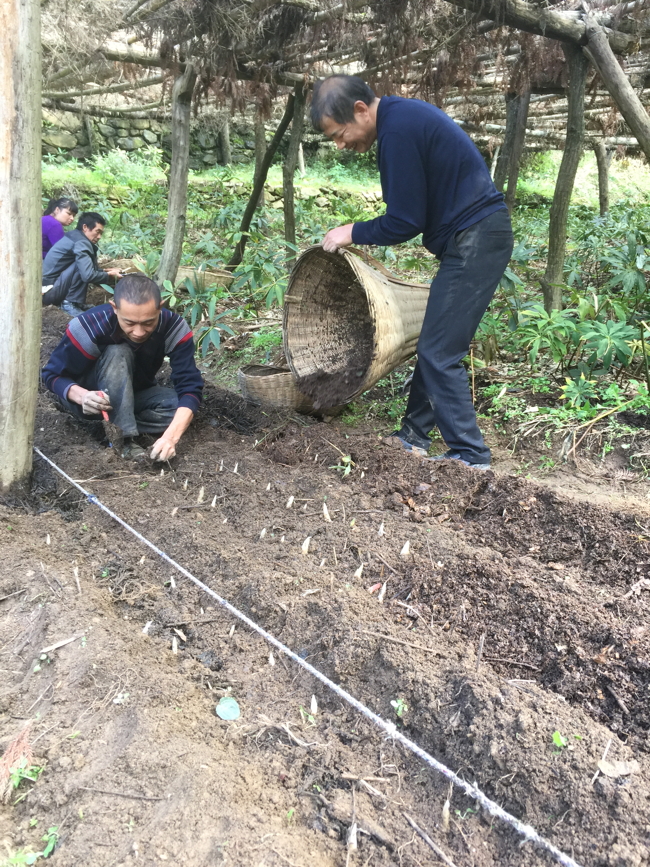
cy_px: 434
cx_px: 325
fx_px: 726
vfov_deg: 61.7
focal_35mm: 29
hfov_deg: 48.2
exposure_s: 1/33
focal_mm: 4.15
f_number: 2.2
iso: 32
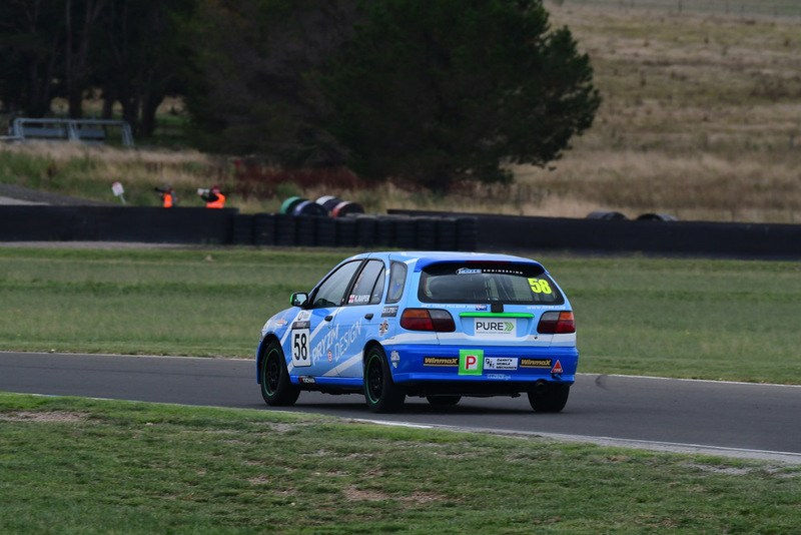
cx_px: 400
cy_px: 268
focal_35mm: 540
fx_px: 12019
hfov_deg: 3.8
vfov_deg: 2.5
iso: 500
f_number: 10
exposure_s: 1/640
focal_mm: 360
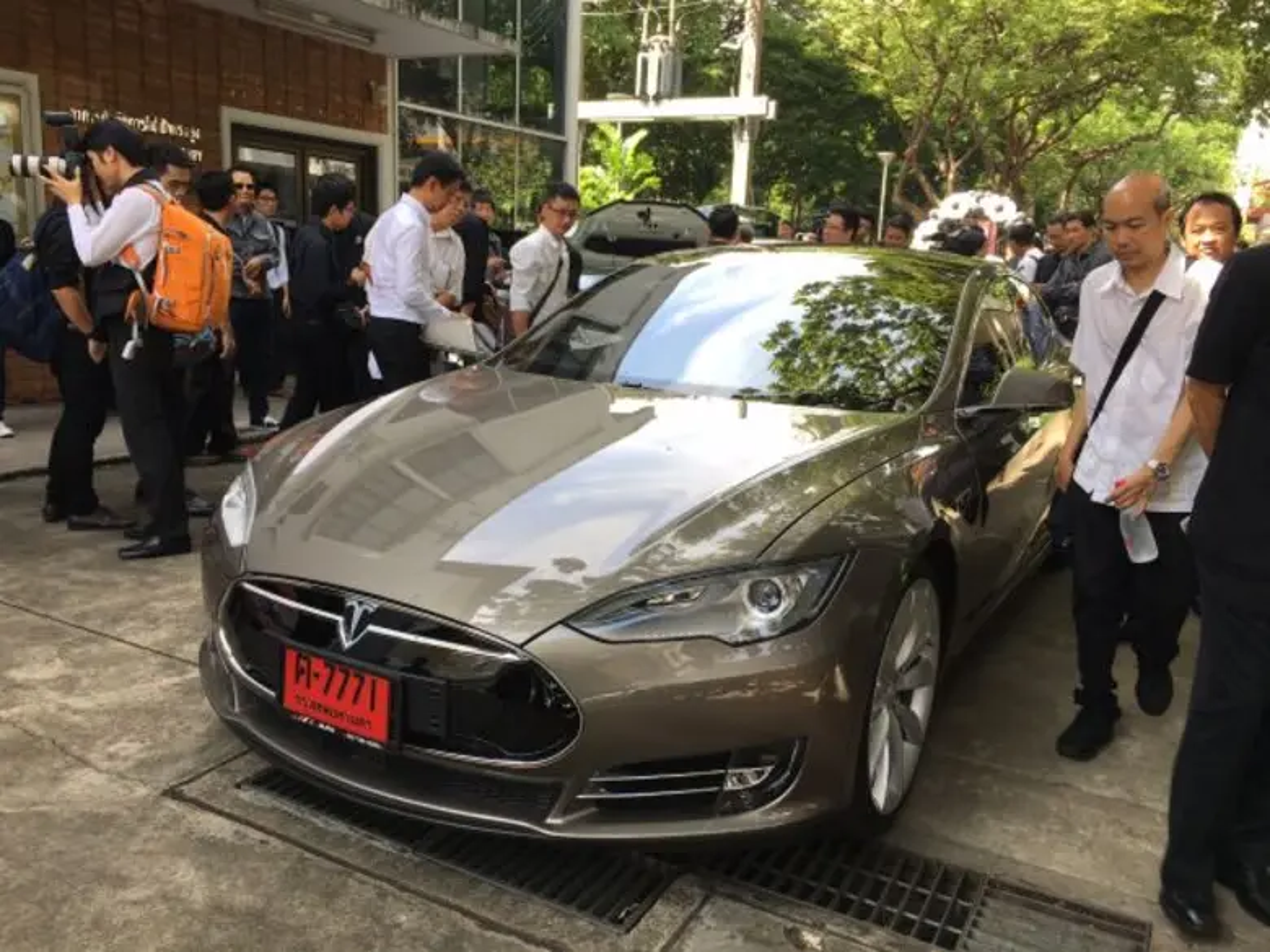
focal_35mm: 29
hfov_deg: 61.7
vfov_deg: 48.2
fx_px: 1064
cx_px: 635
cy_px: 476
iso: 25
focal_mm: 4.15
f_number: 2.2
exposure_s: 1/159
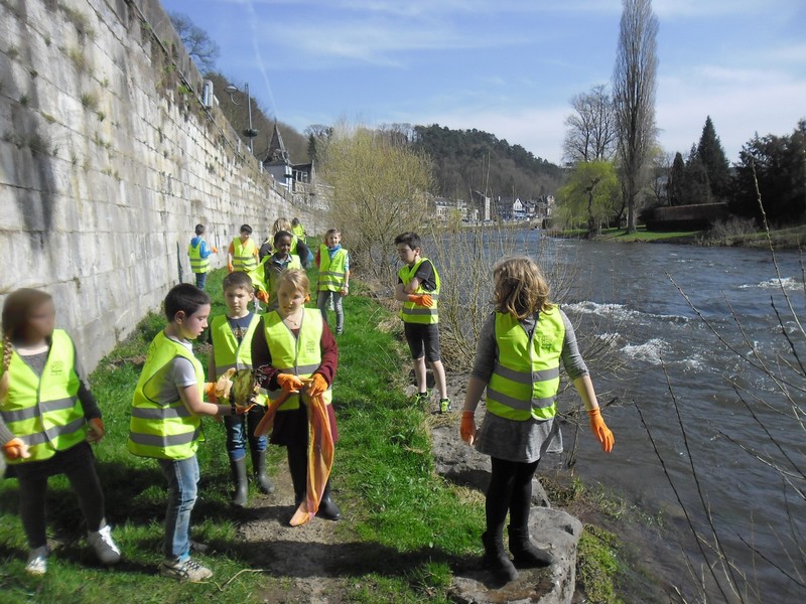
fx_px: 629
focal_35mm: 27
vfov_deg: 51.4
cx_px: 403
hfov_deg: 65.3
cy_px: 302
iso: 80
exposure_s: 1/980
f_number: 3.5
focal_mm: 4.9
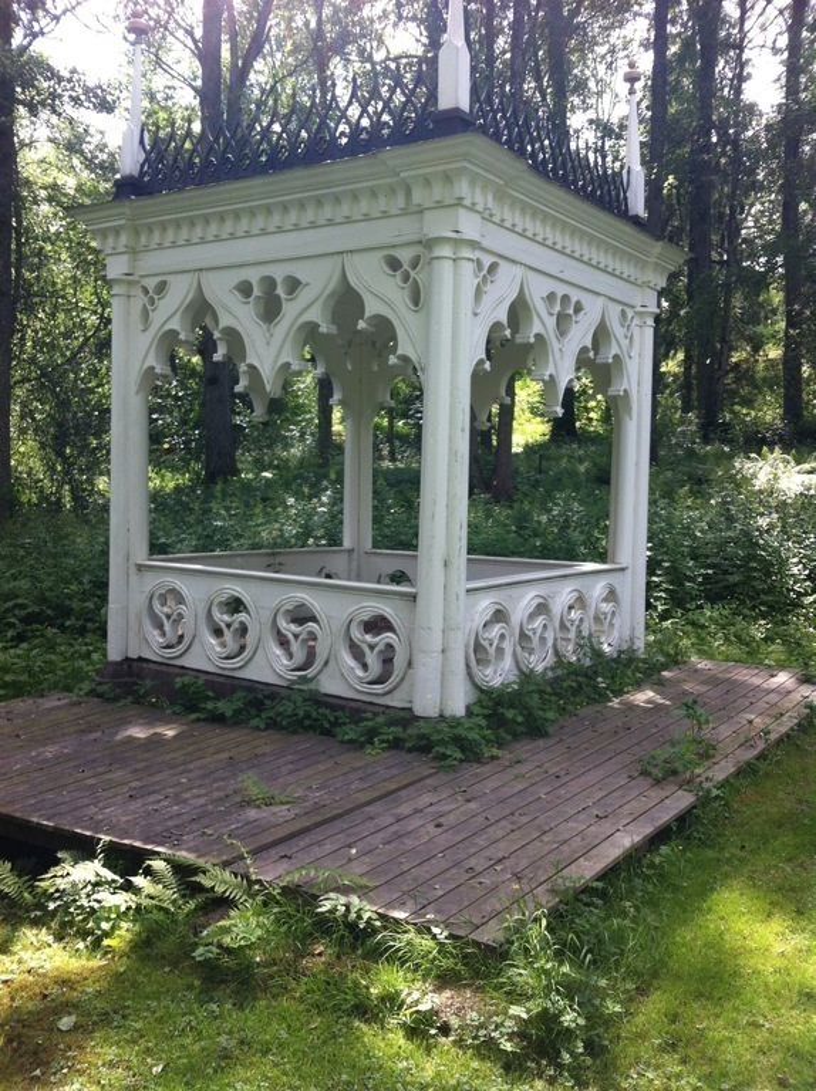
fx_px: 1103
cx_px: 408
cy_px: 546
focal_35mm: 35
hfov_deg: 40.6
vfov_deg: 52.7
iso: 80
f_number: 2.8
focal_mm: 3.85
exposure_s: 1/279
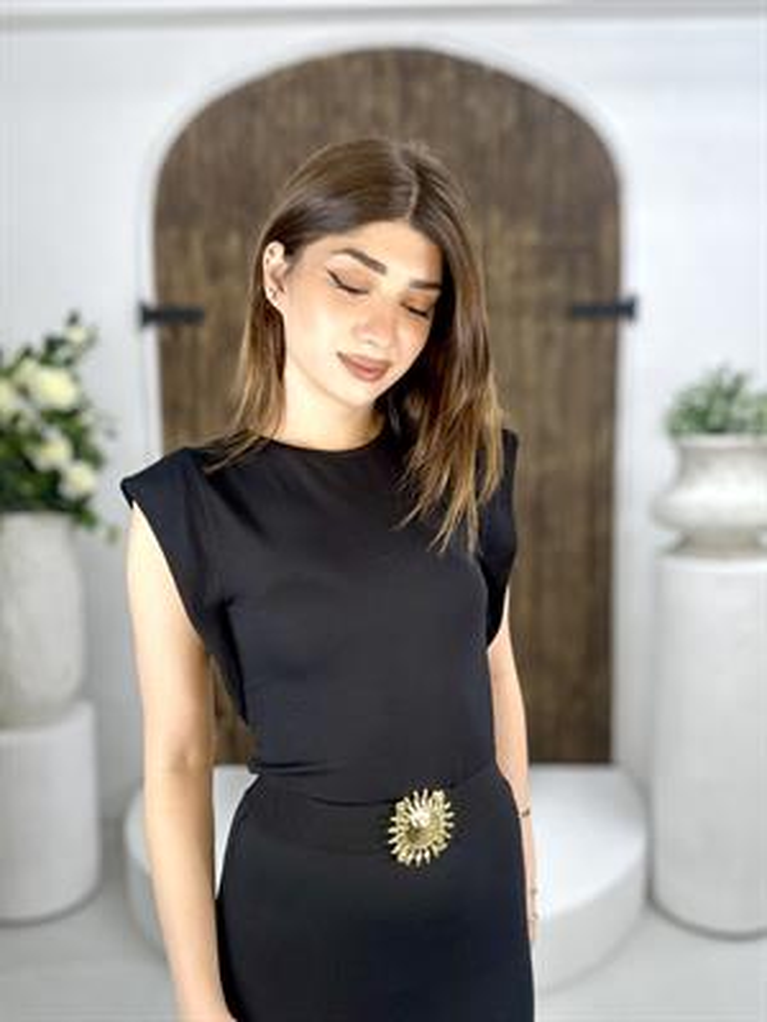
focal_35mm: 30
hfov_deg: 46.8
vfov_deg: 60.0
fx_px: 886
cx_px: 384
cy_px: 511
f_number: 1.9
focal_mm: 2.69
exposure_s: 1/100
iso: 64
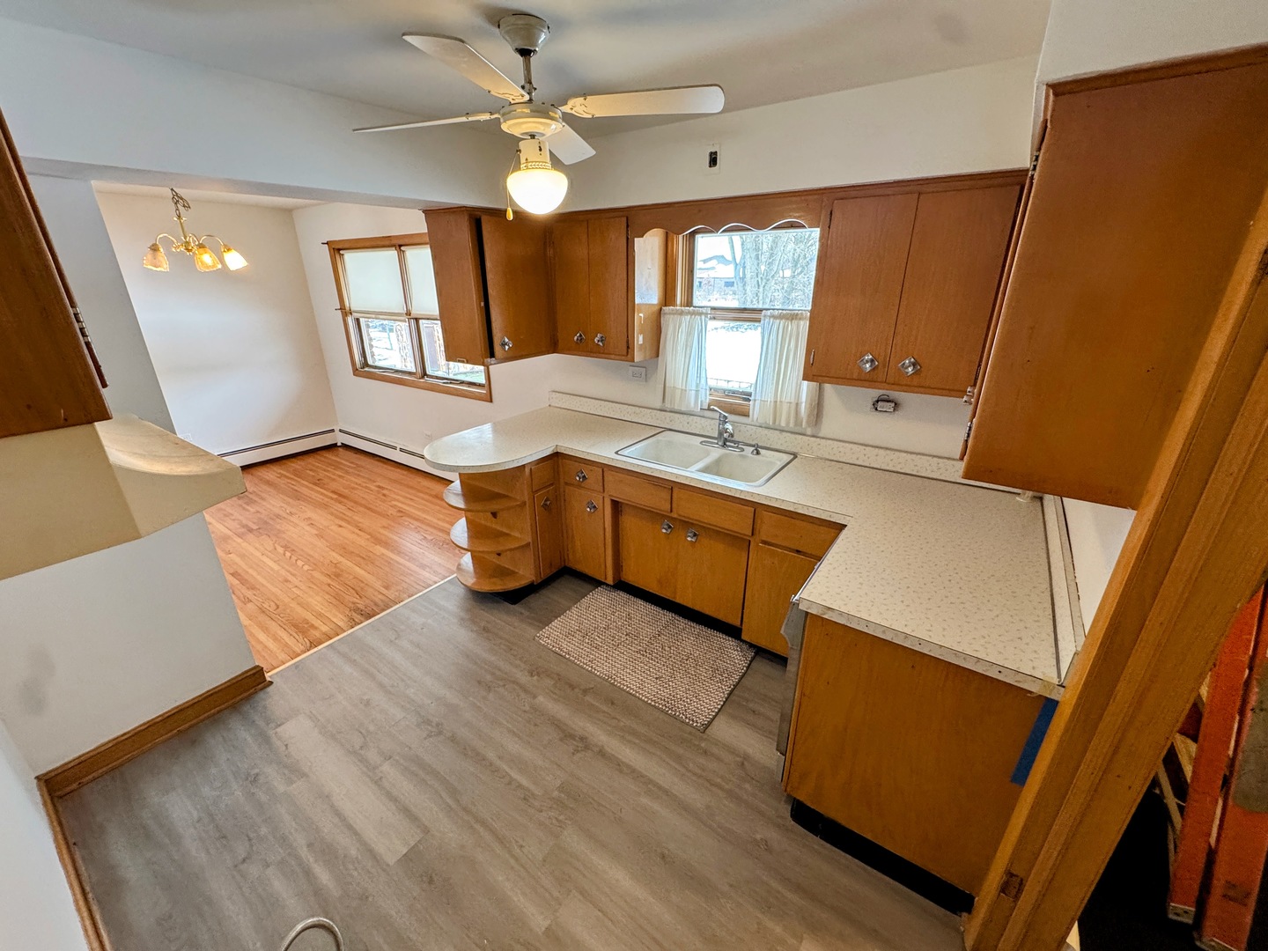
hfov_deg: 102.1
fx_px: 513
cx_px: 634
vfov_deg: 85.7
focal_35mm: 14
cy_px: 476
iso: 250
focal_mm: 2.22
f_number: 2.2
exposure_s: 1/60
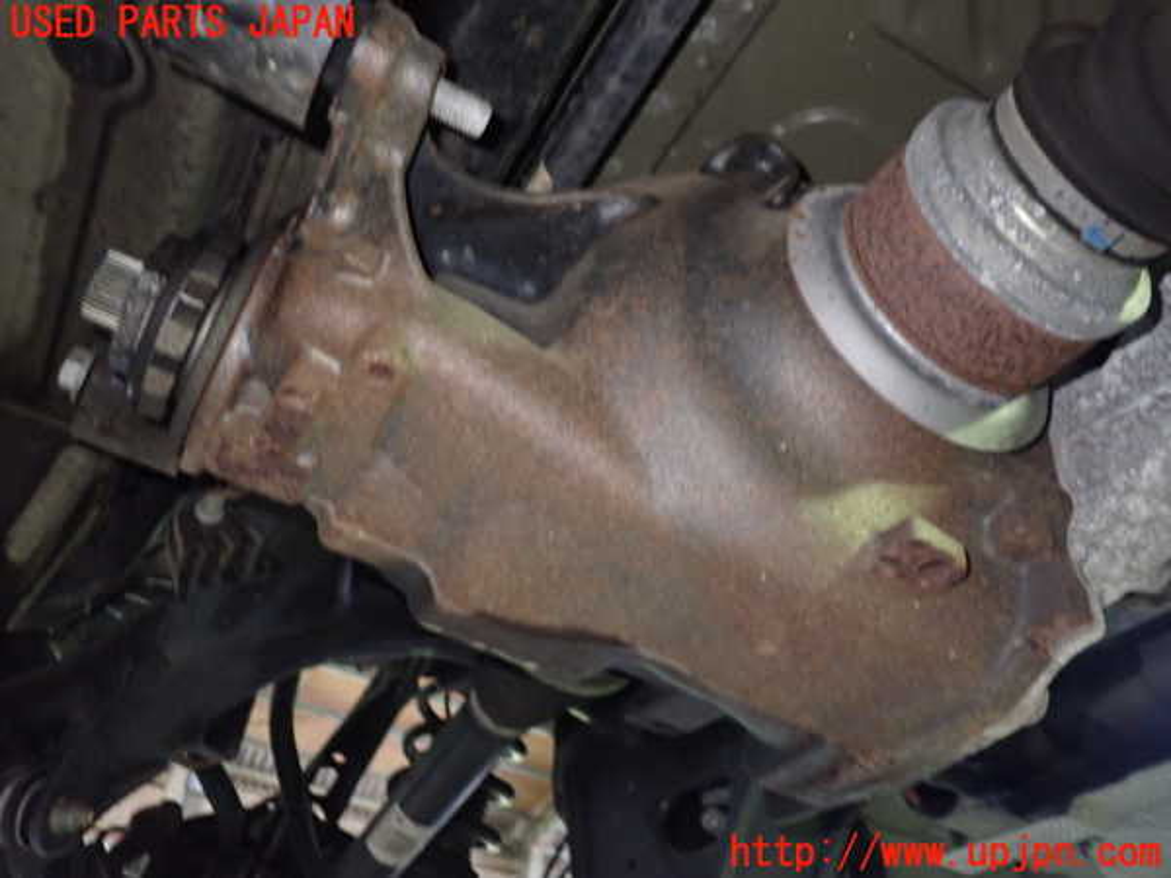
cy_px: 439
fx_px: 1015
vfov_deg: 46.8
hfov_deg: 60.0
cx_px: 586
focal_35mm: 30
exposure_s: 1/20
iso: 800
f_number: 2.3
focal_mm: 5.4
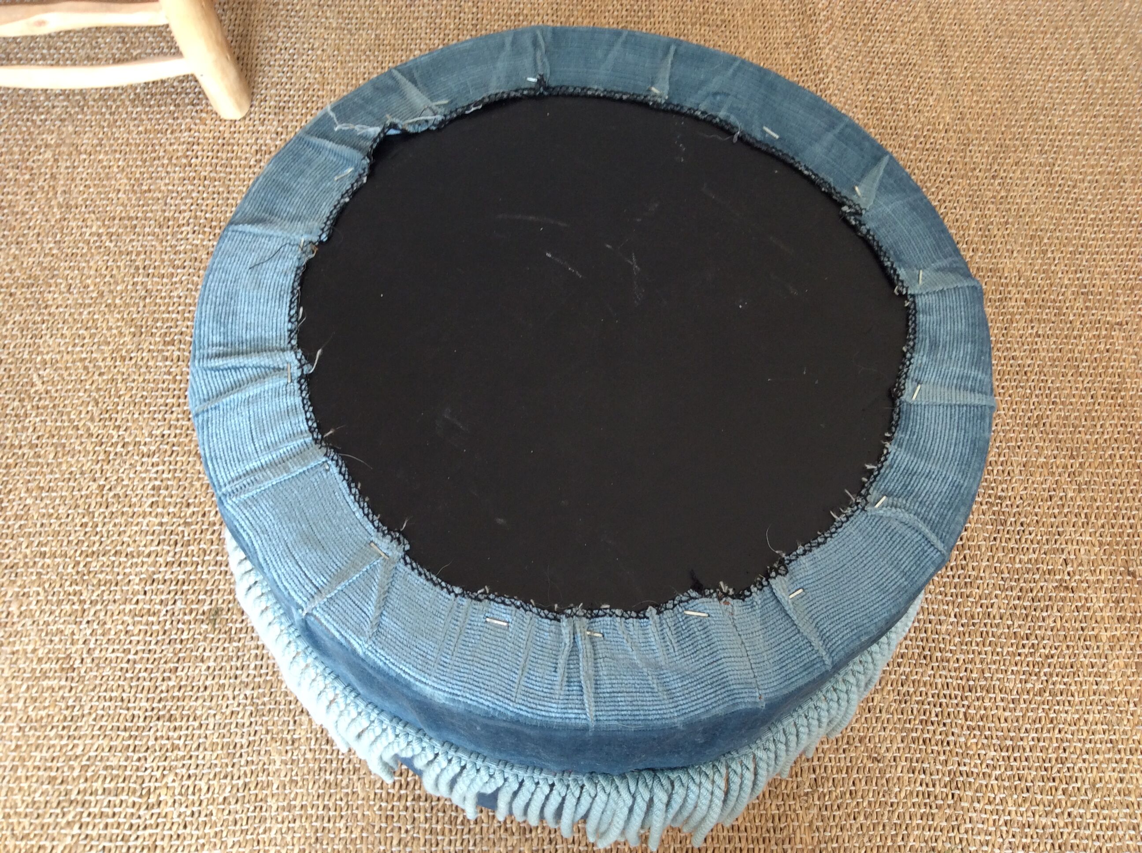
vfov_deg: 44.1
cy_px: 426
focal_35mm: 32
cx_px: 571
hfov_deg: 56.9
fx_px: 1054
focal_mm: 3.3
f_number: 2.4
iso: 40
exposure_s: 1/25
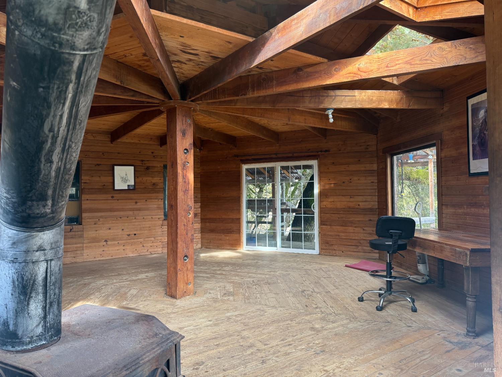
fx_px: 348
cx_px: 251
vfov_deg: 56.8
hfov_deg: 71.6
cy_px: 188
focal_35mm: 24
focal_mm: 6.76
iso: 125
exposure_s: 1/121
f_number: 1.78
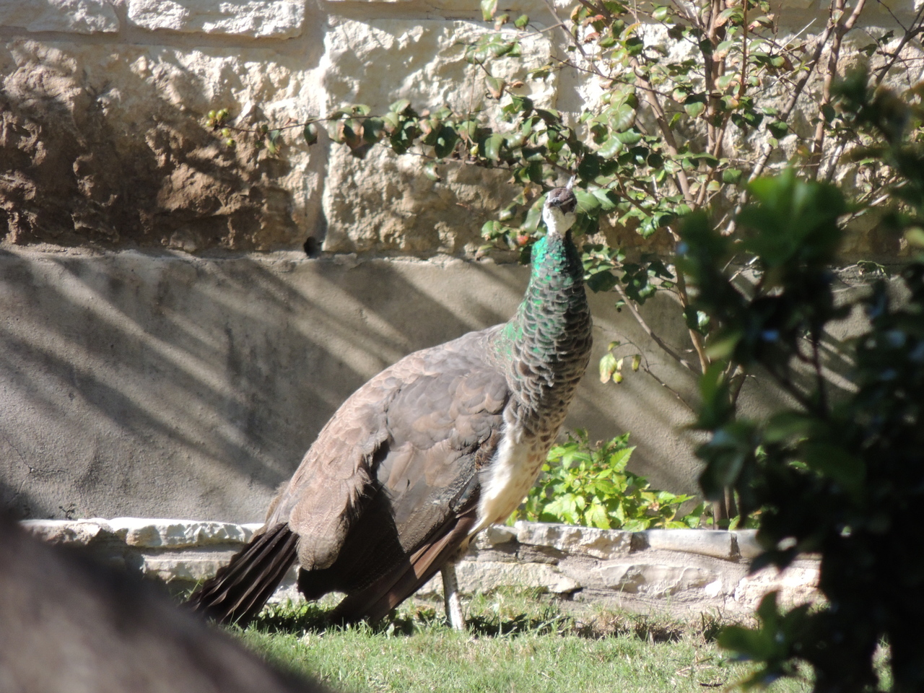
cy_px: 346
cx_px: 462
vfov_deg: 1.5
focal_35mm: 1000
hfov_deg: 2.0
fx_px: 26693
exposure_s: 1/500
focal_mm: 180
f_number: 5.9
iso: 360
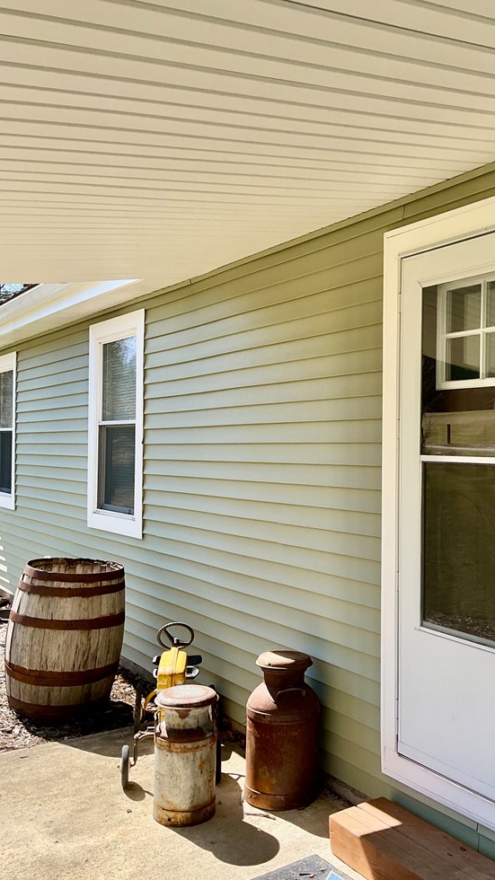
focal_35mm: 33
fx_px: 770
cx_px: 333
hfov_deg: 35.3
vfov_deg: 59.5
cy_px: 452
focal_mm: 3
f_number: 1.8
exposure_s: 1/580
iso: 16
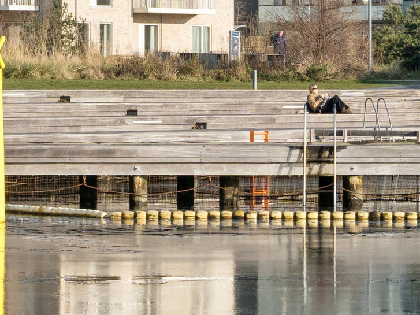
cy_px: 72
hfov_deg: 7.4
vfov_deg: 5.7
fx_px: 3178
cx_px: 649
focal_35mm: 262
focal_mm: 44
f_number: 8
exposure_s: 1/500
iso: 250
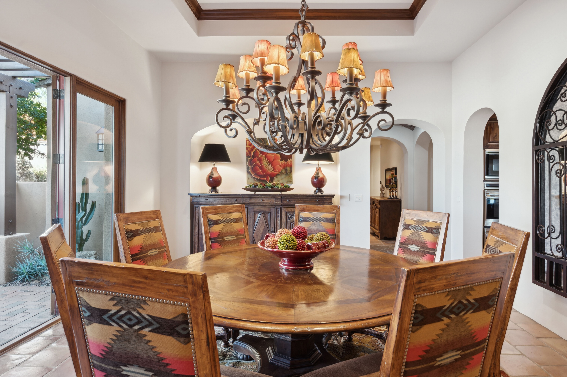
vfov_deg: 63.1
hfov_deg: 85.5
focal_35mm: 20
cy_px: 188
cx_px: 284
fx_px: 307
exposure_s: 1/6
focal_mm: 19.5
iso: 320
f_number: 8
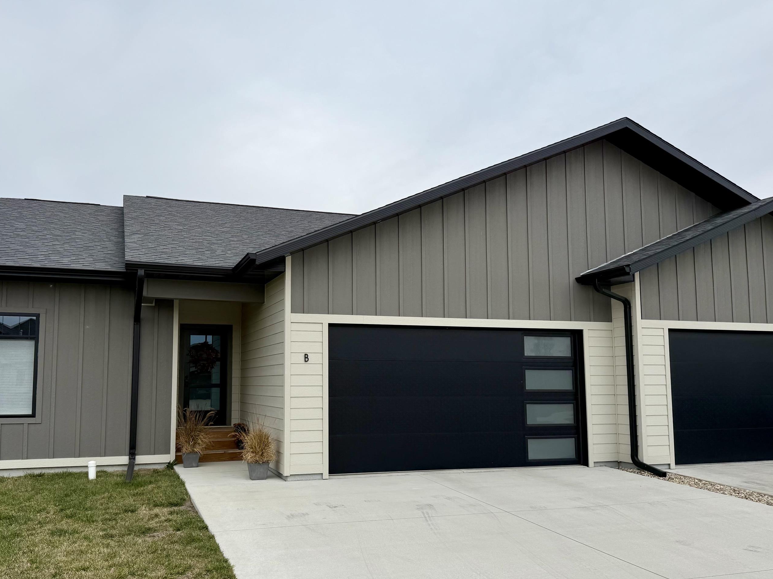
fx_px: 648
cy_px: 320
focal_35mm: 29
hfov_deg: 61.4
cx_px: 328
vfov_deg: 48.1
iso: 80
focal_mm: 6.76
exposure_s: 1/2907
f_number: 1.78
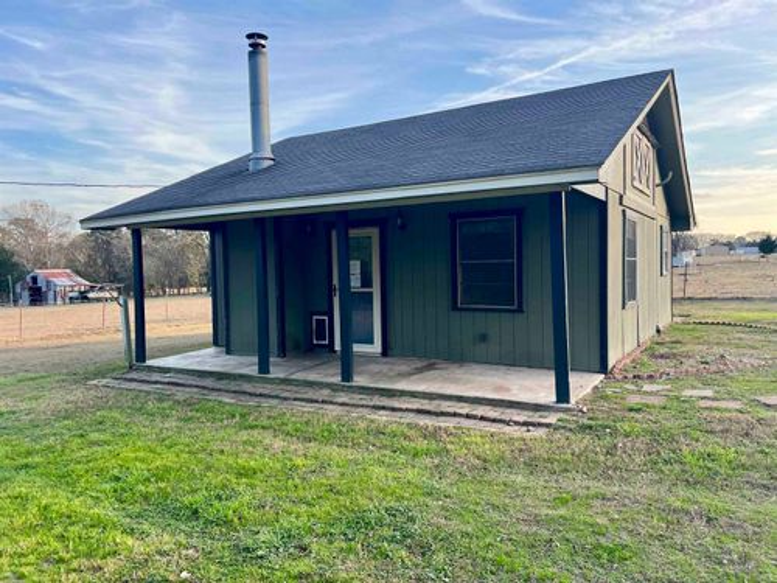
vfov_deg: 53.1
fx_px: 584
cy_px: 292
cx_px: 388
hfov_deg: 67.3
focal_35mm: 26
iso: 50
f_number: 1.5
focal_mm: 5.7
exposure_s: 1/495
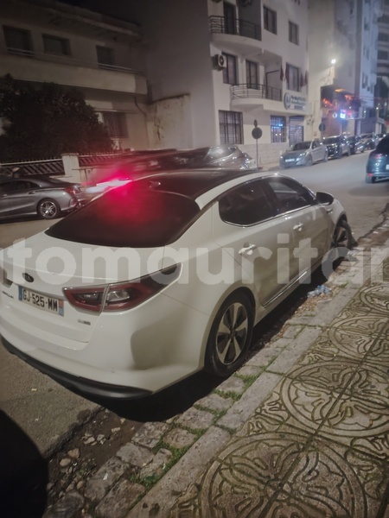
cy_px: 259
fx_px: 360
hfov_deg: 56.8
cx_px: 194
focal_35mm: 24
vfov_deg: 71.6
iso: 8256
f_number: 1.75
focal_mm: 5.25
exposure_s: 1/16.7
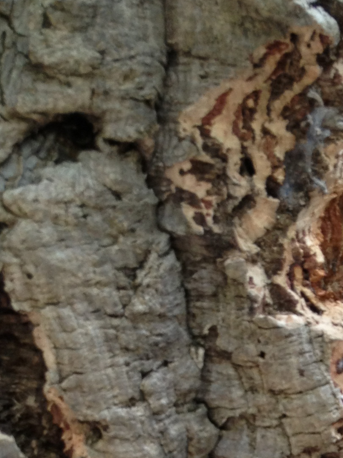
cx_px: 377
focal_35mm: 106
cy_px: 648
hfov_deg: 13.7
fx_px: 1401
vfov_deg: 17.1
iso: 50
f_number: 2.4
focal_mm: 4.28
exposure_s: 1/40
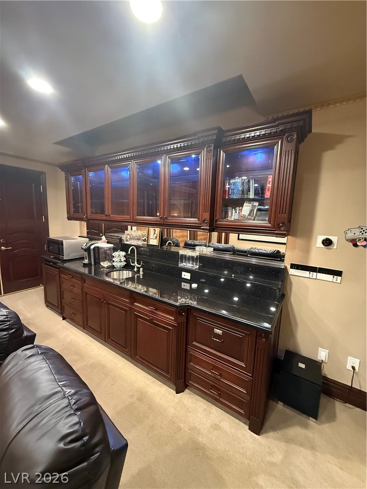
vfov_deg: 102.1
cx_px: 184
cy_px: 244
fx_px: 198
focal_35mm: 14
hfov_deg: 85.7
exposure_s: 1/60
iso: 800
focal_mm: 2.22
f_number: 2.2
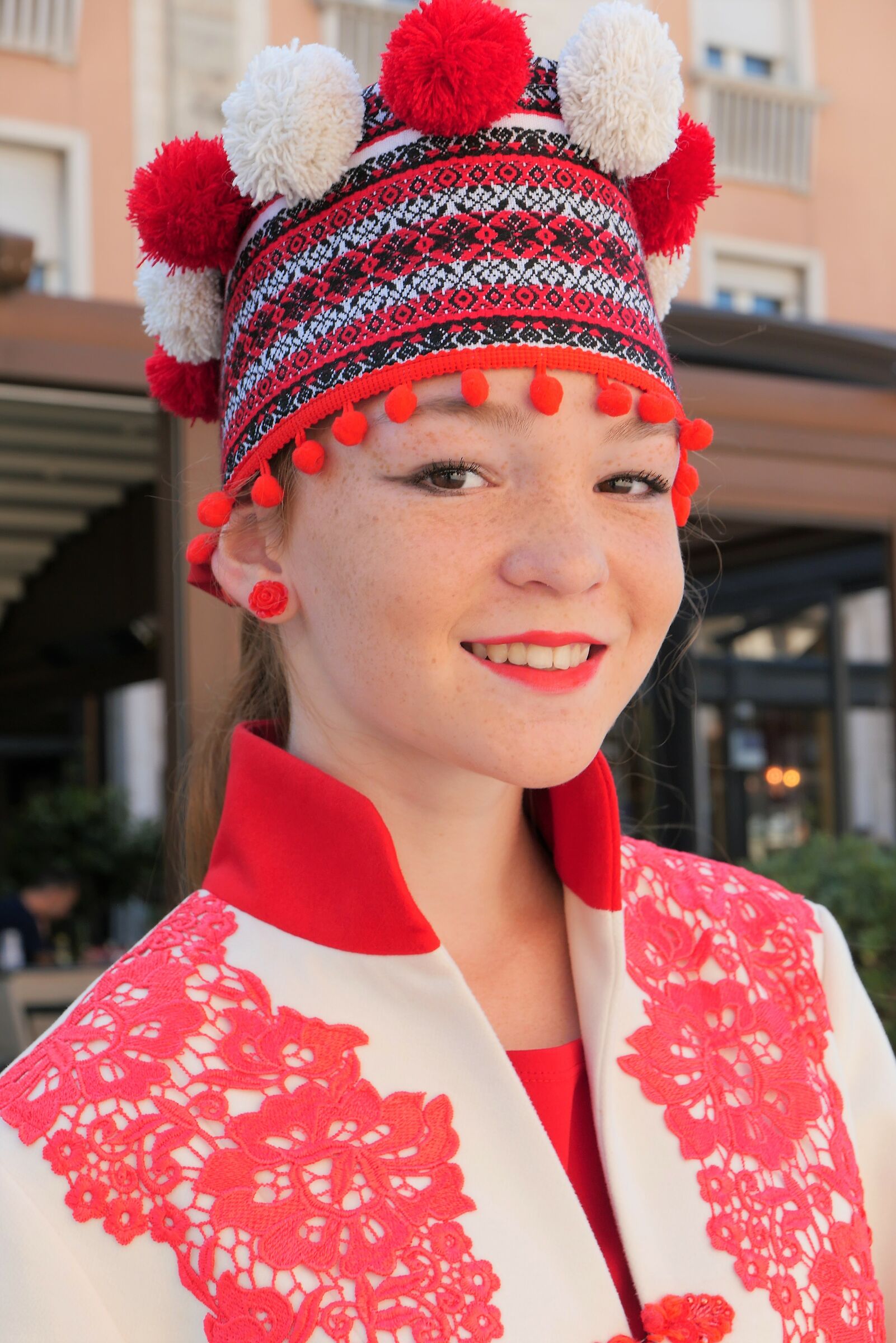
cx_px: 448
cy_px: 672
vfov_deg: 27.0
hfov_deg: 18.2
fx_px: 2799
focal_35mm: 75
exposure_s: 1/160
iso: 200
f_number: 5.6
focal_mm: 34
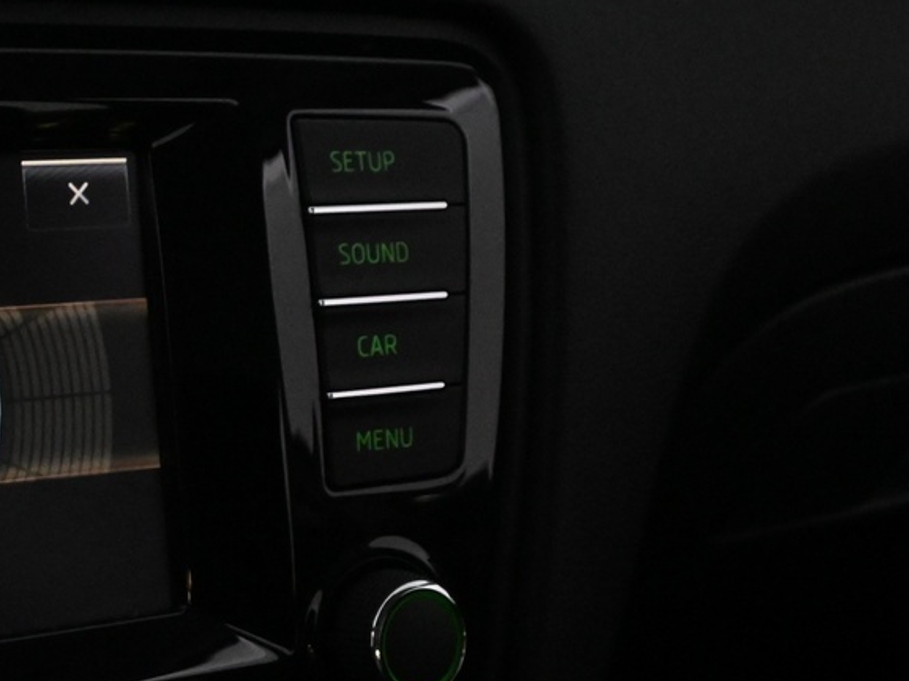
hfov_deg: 24.3
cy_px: 407
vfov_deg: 20.1
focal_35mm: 73
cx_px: -170
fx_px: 1917
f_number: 6.3
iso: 5000
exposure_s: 1/80
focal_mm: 18
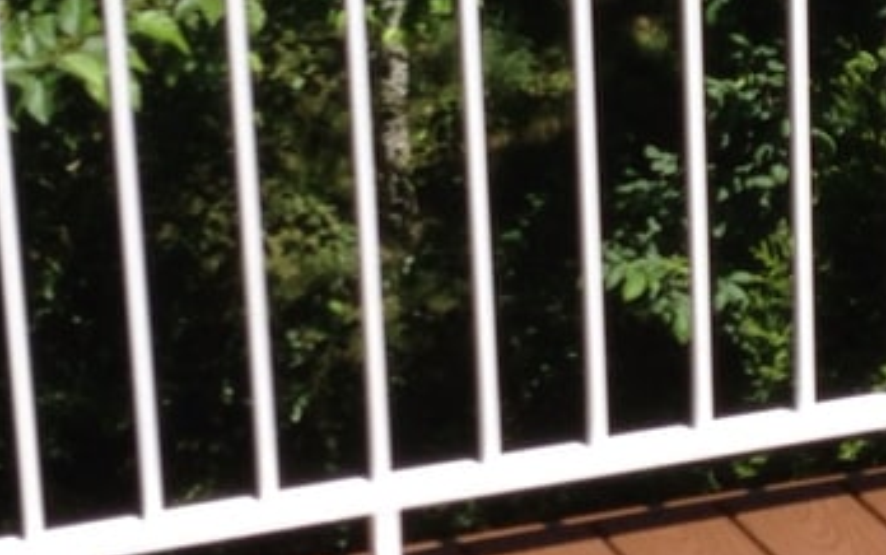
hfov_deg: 15.5
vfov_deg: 9.7
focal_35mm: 134
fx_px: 3238
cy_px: -20
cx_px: 735
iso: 50
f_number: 2.4
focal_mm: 4.13
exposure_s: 1/1261
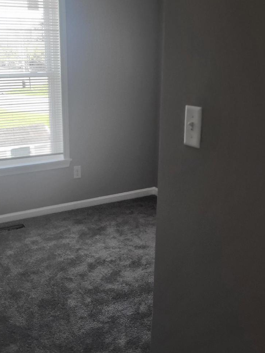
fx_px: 418
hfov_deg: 35.0
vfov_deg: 45.7
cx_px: 100
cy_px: 188
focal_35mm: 41
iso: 160
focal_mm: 4.25
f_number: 1.8
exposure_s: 1/120
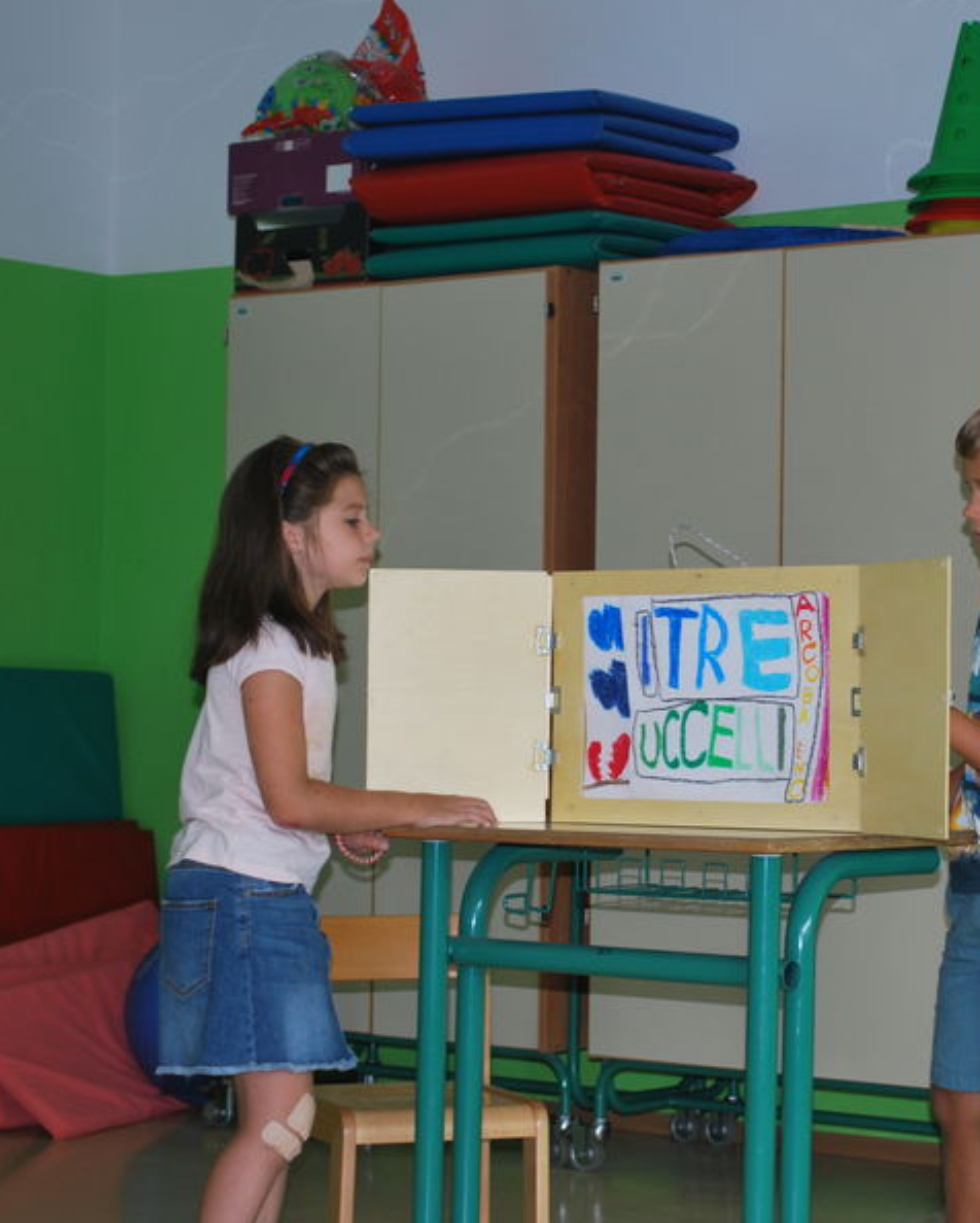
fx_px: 3079
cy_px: 607
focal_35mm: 85
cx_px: 702
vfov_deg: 22.5
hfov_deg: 18.0
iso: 200
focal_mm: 40
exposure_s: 1/60
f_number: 5.3
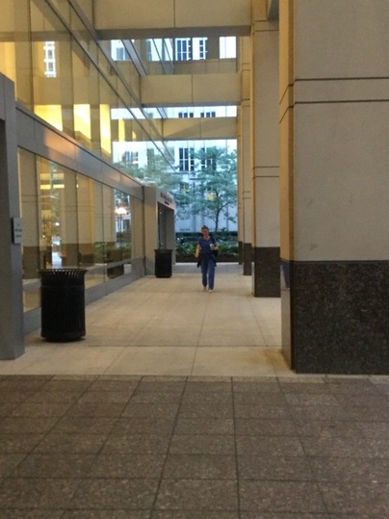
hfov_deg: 31.5
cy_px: 280
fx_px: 690
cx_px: 194
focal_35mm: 46
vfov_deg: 41.2
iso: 200
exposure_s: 1/17
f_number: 2.4
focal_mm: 3.3
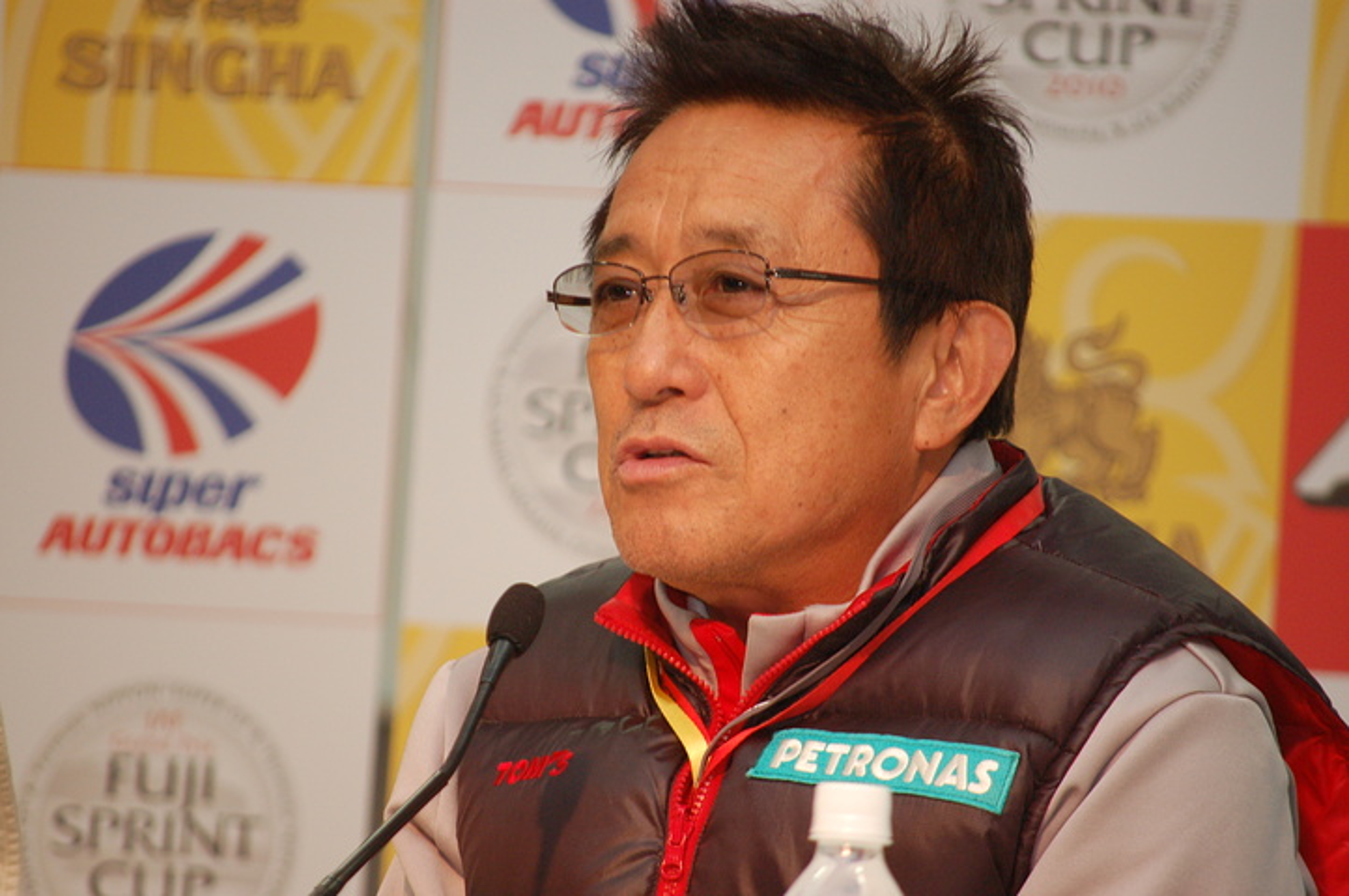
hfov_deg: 6.9
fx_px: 11231
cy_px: 448
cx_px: 674
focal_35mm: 300
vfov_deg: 4.6
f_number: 5.6
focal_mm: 200
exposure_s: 1/60
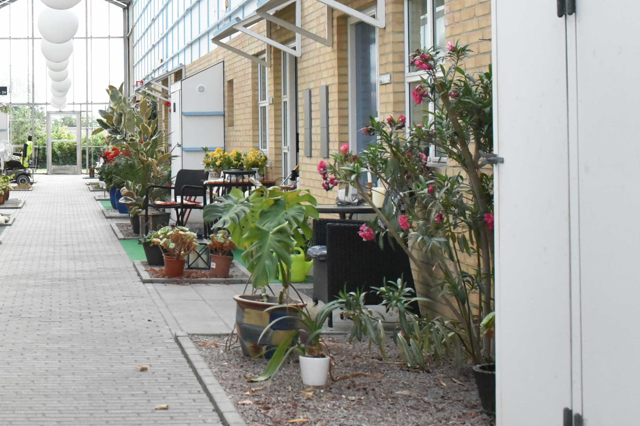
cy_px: 121
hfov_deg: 27.0
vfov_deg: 19.1
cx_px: 17
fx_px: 1262
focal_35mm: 71
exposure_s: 1/4000
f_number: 5
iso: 8000
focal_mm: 31
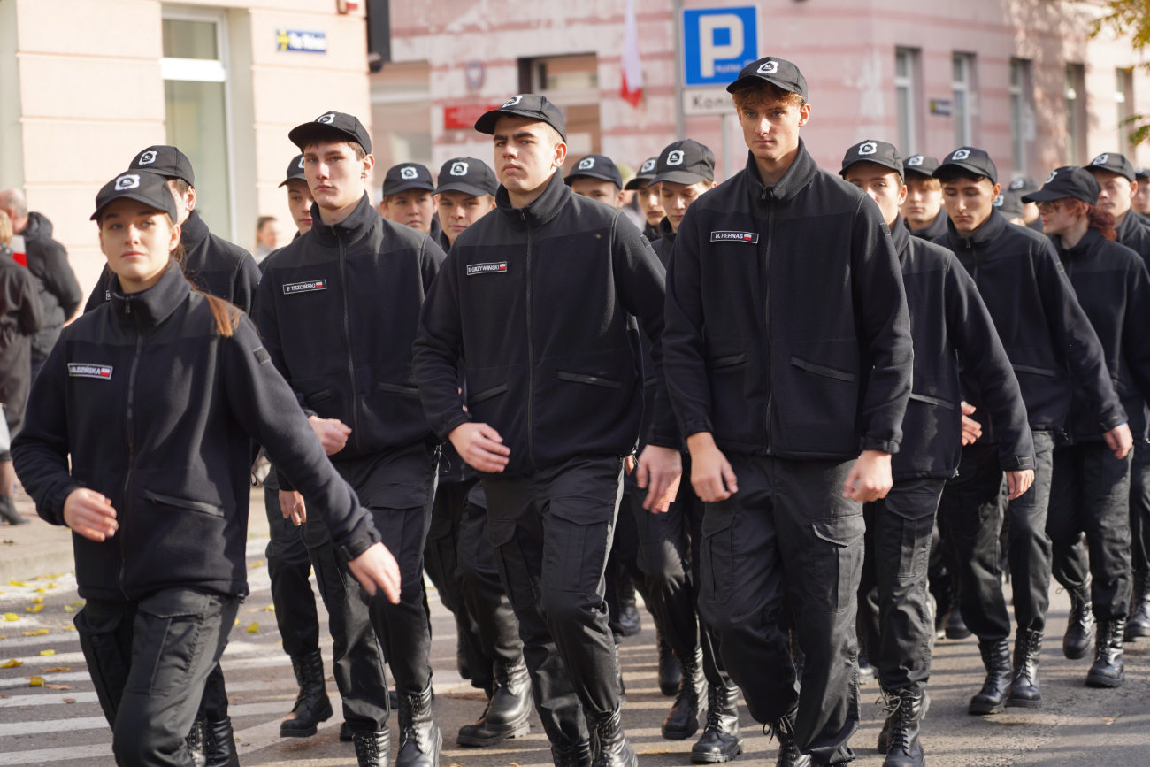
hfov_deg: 19.5
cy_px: 384
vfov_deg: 13.0
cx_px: 575
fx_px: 3354
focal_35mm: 105
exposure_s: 1/200
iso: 100
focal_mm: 105
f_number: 4
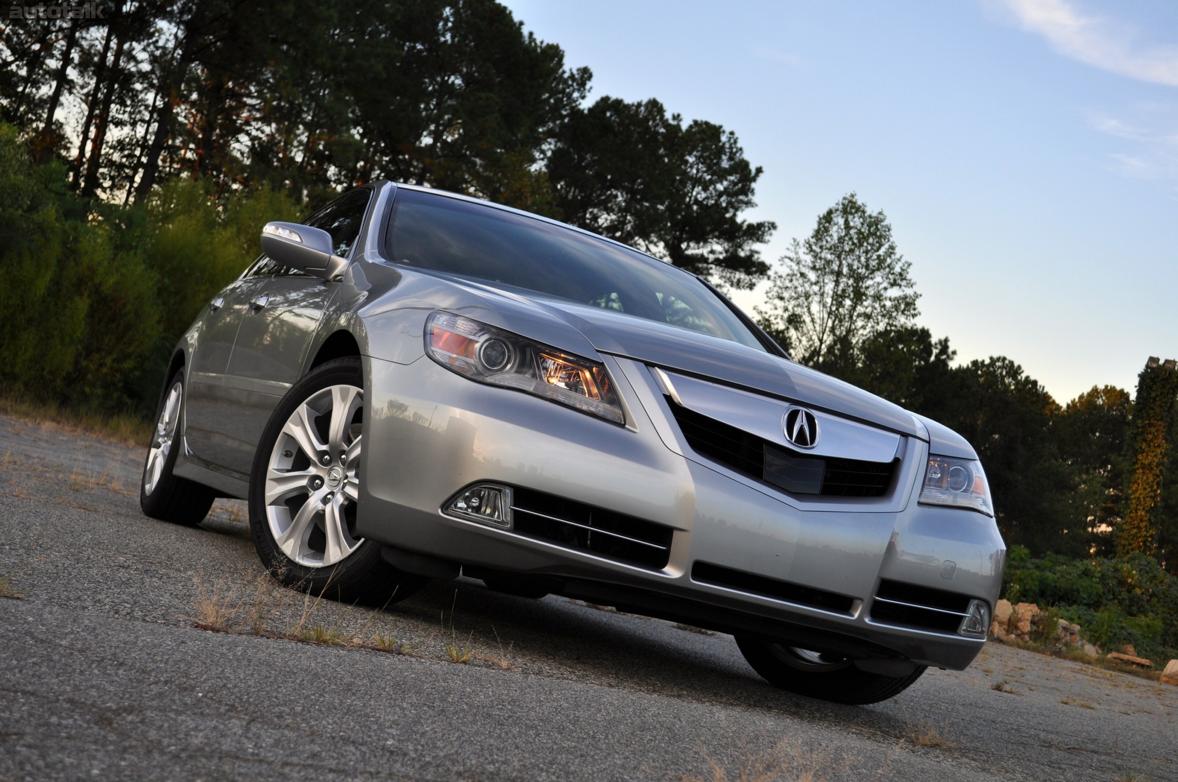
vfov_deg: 25.7
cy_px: 391
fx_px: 1716
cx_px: 589
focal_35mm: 52
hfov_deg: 37.9
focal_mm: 35
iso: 200
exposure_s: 1/125
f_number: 5.6
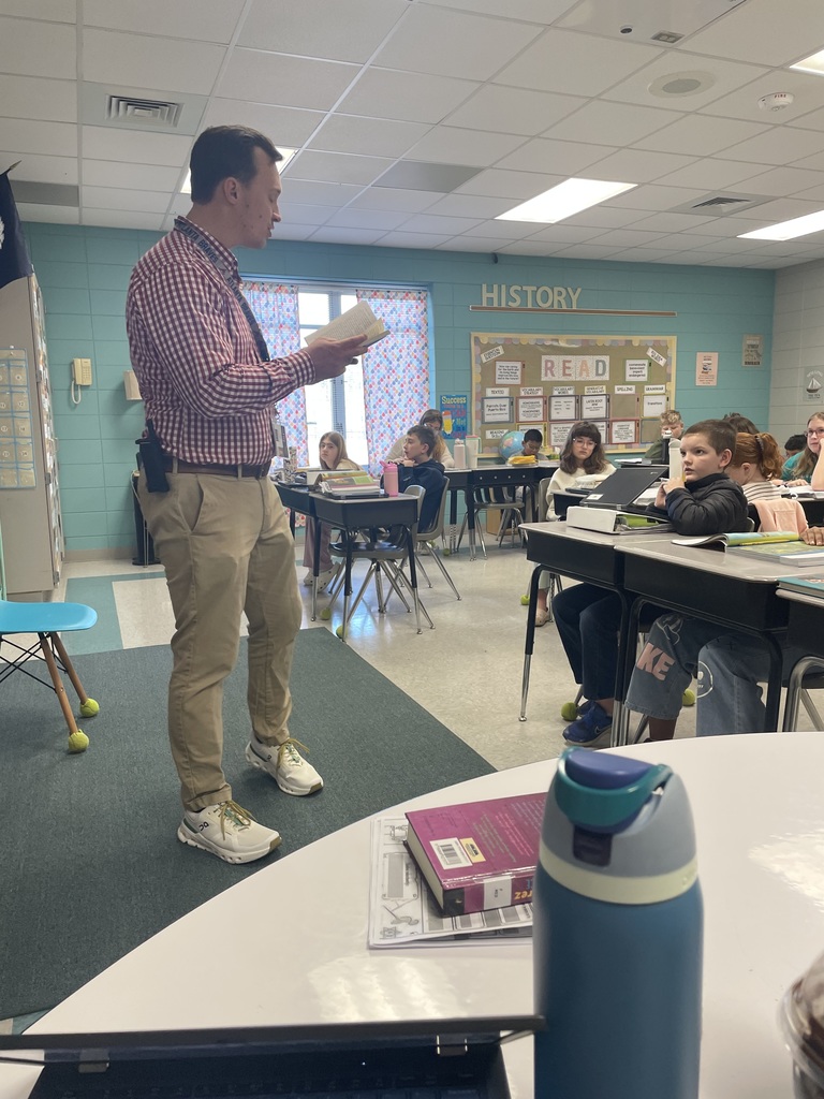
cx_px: 412
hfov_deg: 53.1
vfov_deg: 67.3
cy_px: 550
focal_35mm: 26
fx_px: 825
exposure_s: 1/75
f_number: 1.6
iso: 100
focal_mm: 4.2
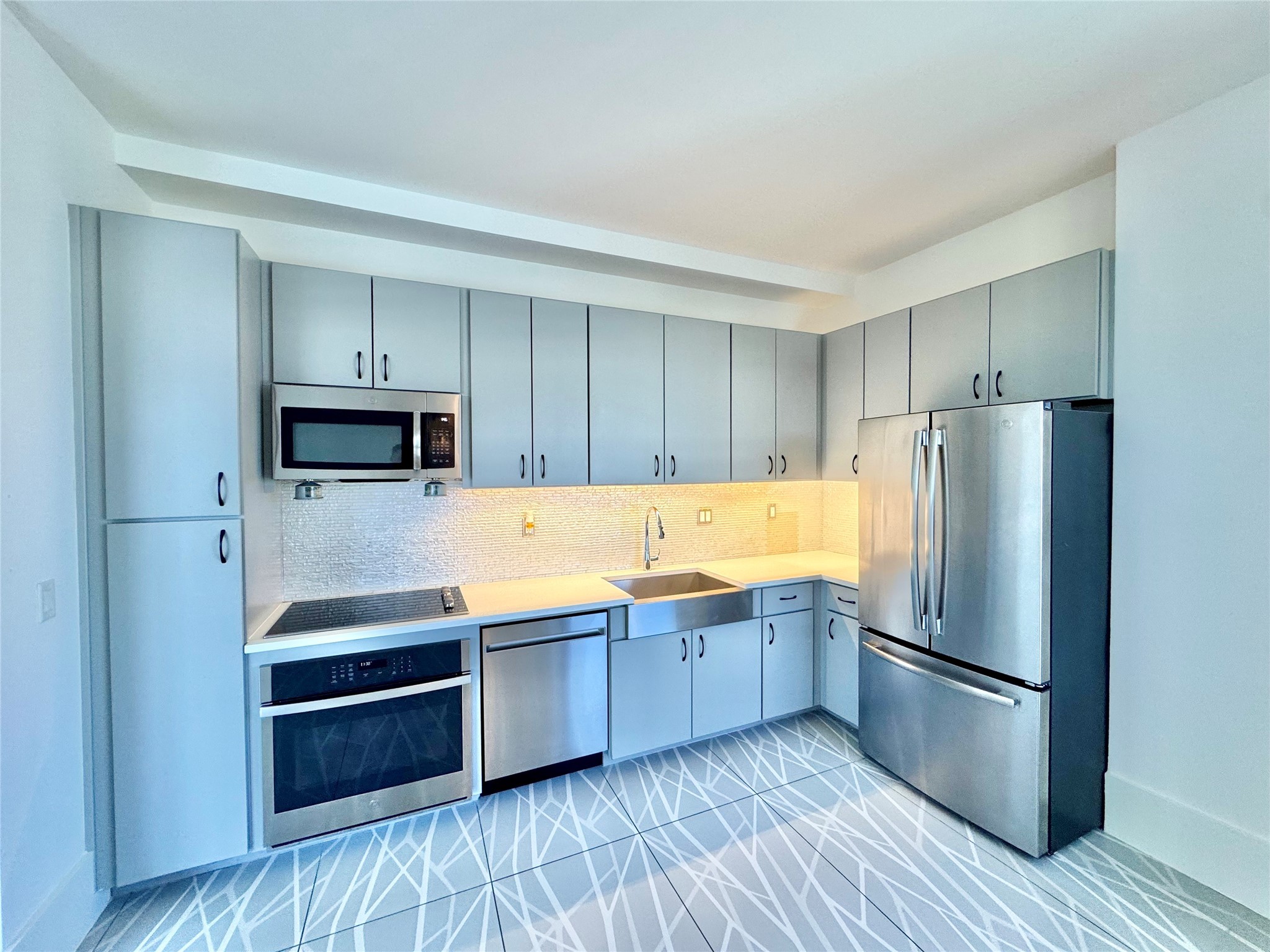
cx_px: 635
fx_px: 514
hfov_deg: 102.1
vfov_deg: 85.7
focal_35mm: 14
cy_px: 476
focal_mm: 2.22
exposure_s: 1/120
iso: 160
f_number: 2.2
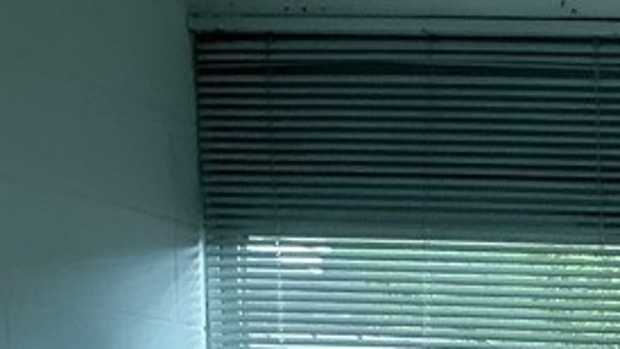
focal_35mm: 114
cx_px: 907
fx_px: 1874
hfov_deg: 17.1
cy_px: 795
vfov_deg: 9.6
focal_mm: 3
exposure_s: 1/60
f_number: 1.8
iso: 80
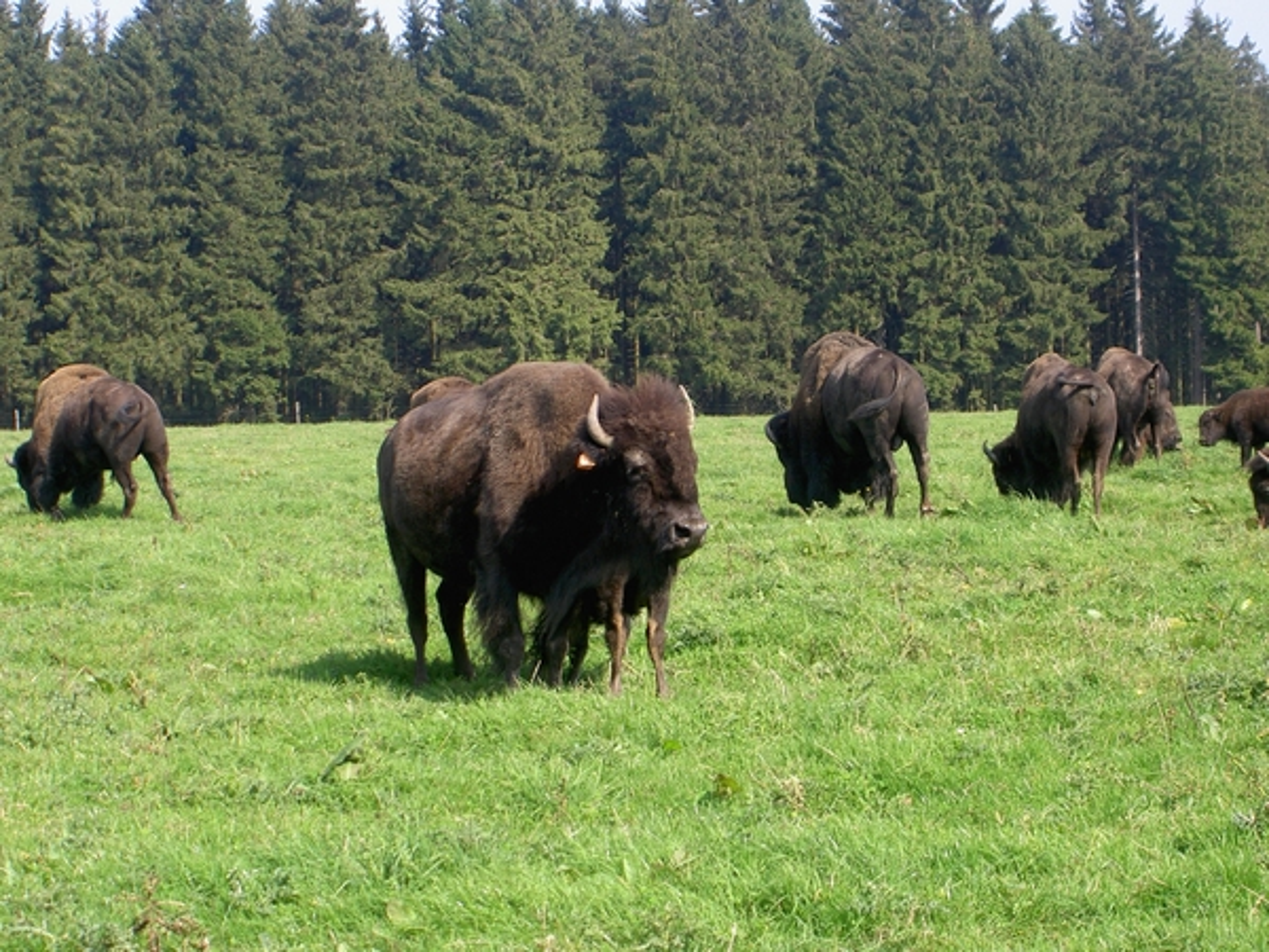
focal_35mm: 116
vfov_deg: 12.8
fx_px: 4252
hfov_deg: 17.0
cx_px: 634
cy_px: 476
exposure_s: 1/125
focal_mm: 24
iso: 100
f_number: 4.9
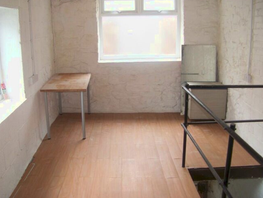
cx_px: 128
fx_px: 296
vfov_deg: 36.8
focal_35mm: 39
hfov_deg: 47.8
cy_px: 101
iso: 64
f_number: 3.2
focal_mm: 5.85
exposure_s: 1/20
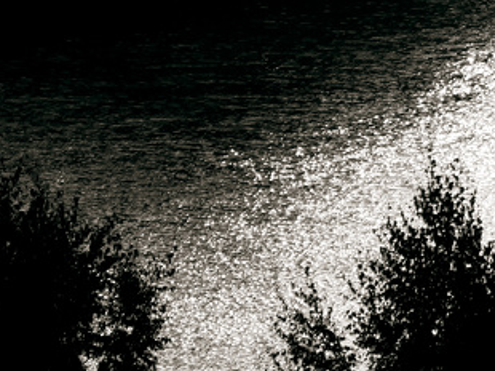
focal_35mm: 1355
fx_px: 19361
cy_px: -381
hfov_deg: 1.5
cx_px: 1028
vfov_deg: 1.1
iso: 200
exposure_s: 1/1000
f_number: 6.3
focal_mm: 150
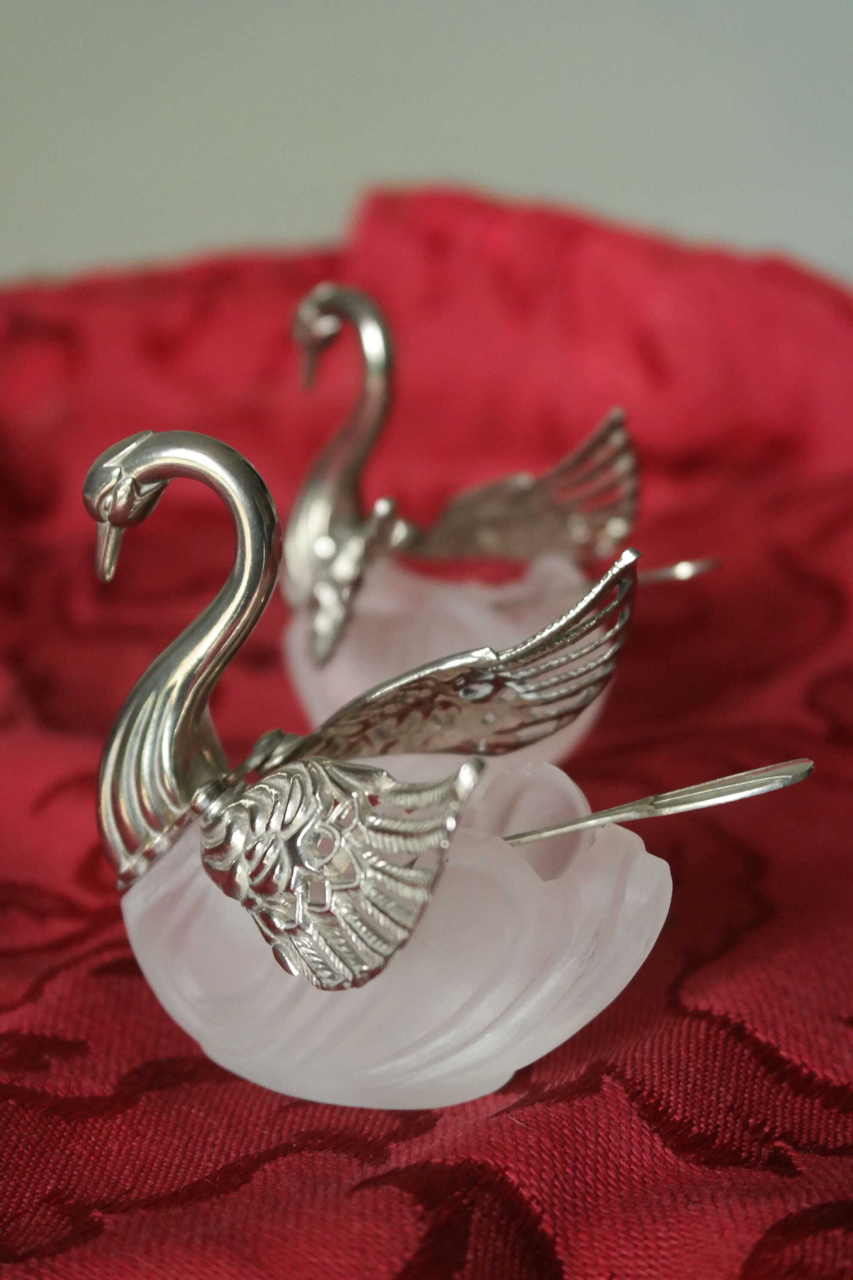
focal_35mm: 58
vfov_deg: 34.5
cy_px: 640
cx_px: 426
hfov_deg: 23.4
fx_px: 2061
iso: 1600
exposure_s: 1/50
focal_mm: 38
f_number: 5.6
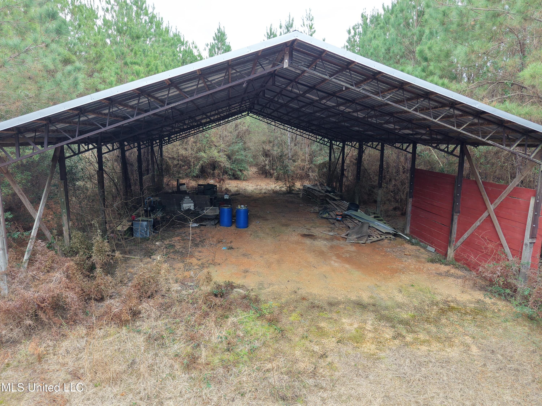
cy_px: 203
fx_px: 376
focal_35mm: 24
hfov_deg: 71.6
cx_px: 271
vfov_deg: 56.8
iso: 400
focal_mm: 8.67
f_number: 1.8
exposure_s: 1/400
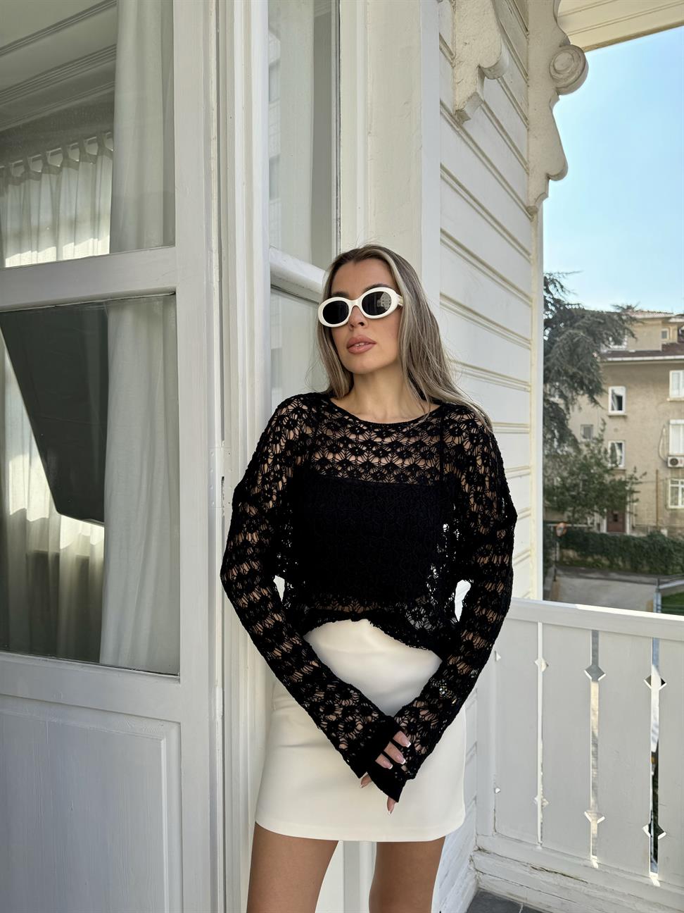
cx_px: 342
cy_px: 456
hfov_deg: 56.8
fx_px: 632
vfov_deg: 71.6
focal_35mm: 24
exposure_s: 1/1151
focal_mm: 6.86
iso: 80
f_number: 1.78
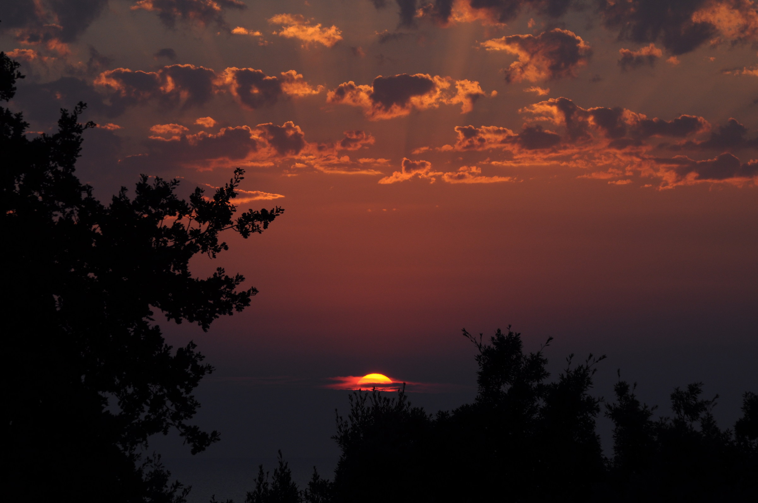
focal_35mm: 278
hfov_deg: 7.4
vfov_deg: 4.9
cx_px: 379
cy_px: 252
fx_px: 5836
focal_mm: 185
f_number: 8
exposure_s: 1/400
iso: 200
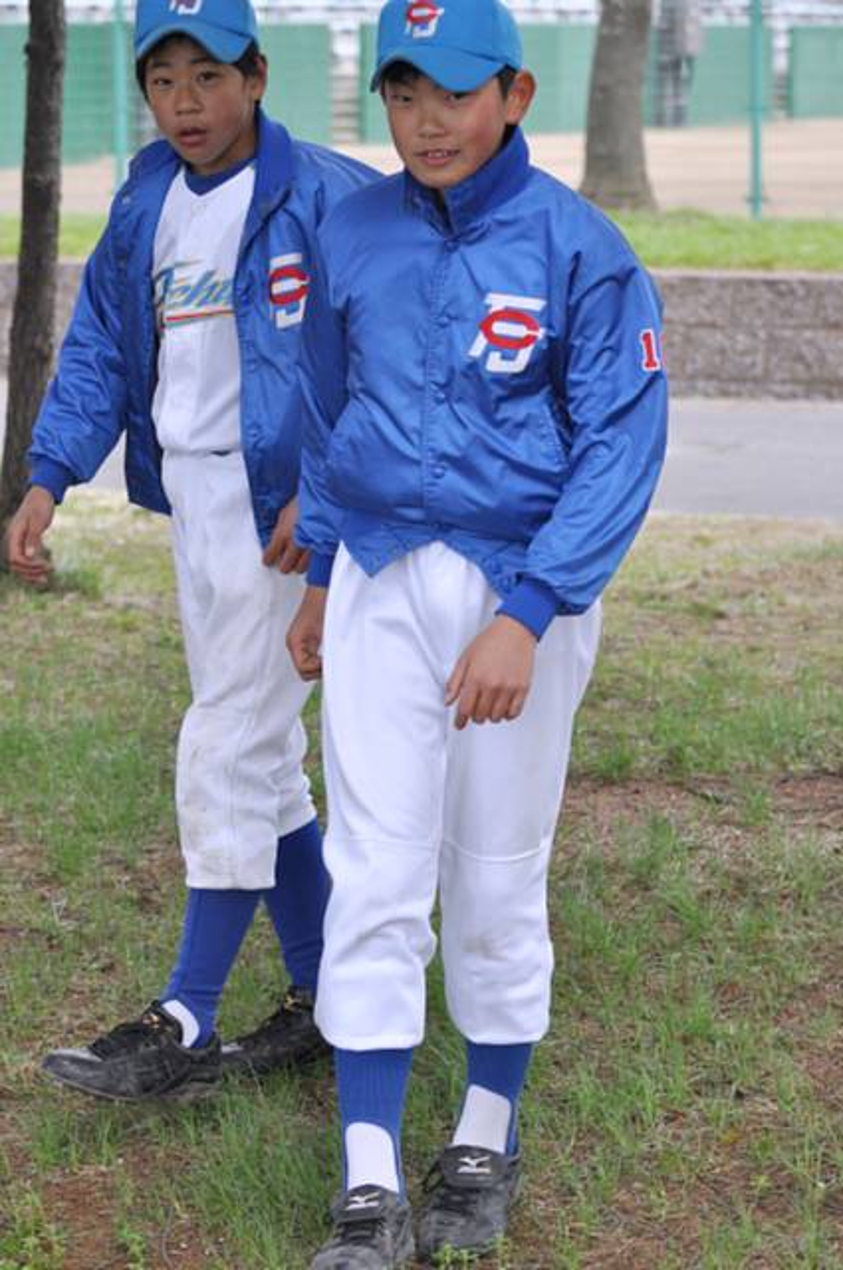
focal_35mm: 105
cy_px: 635
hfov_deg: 13.0
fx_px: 3698
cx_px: 422
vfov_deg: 19.5
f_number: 4.5
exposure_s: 1/1000
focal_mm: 70
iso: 560
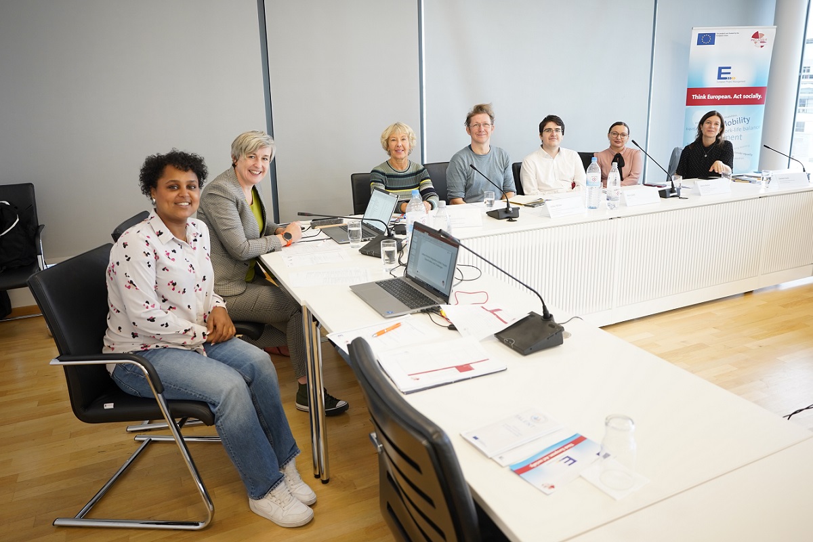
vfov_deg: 53.1
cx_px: 406
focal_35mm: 24
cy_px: 271
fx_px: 542
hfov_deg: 73.7
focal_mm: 24
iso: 640
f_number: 3.5
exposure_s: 1/50
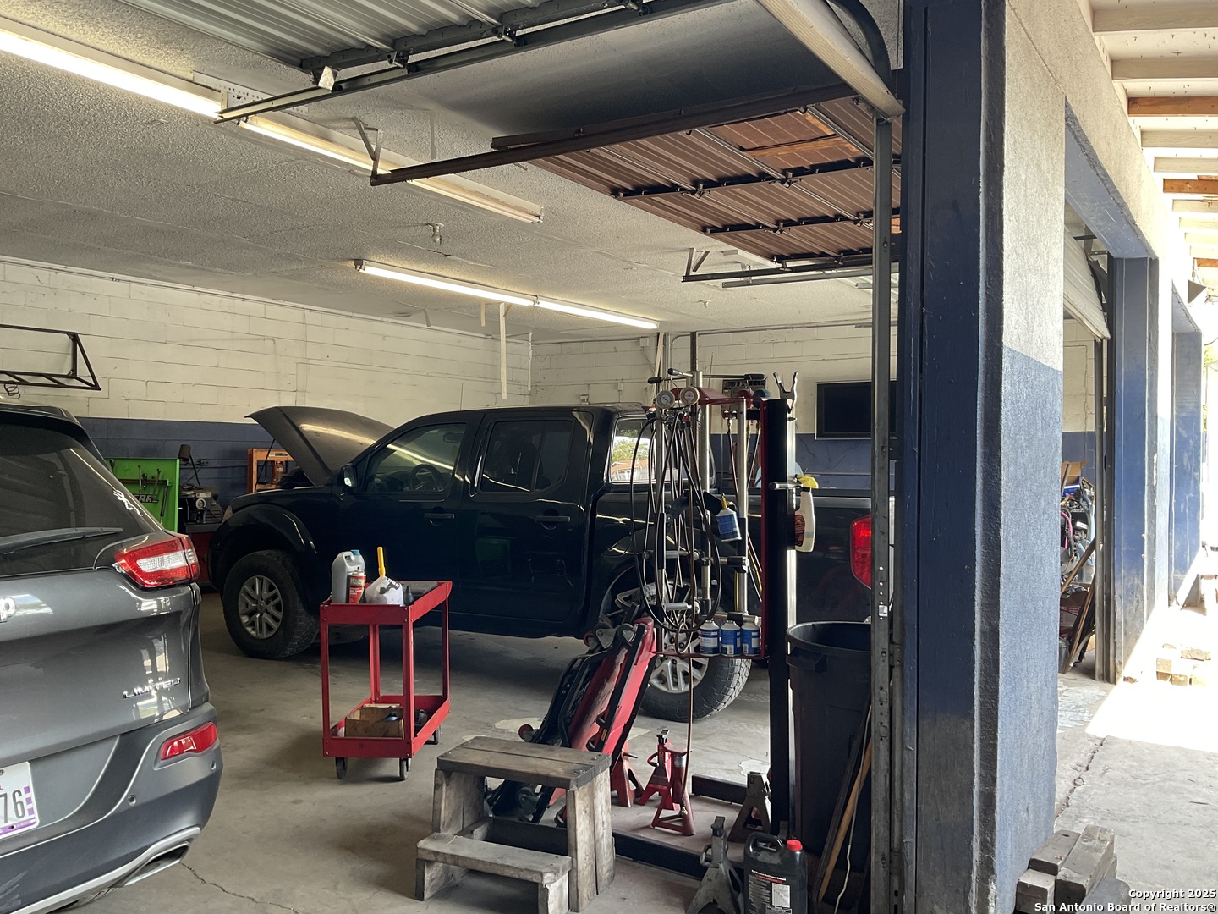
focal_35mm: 29
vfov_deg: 48.2
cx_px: 609
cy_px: 457
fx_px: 1020
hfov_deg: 61.7
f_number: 1.8
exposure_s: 1/60
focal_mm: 3
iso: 32
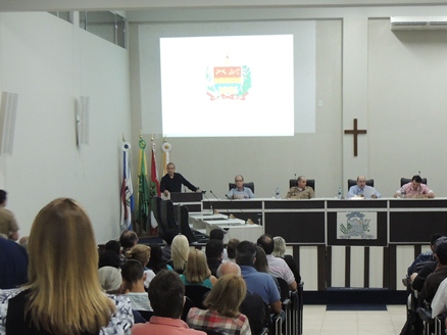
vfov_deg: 22.8
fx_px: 826
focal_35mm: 64
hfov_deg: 30.0
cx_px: 303
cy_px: 219
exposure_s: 1/15
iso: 400
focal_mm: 6.2
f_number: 3.3
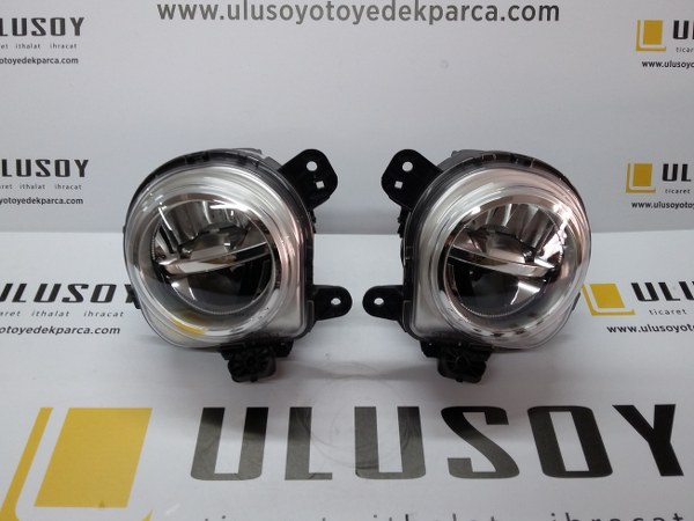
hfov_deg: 58.4
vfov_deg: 45.4
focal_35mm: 31
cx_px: 347
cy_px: 260
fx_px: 622
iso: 80
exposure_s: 1/33
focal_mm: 3.3
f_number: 2.2
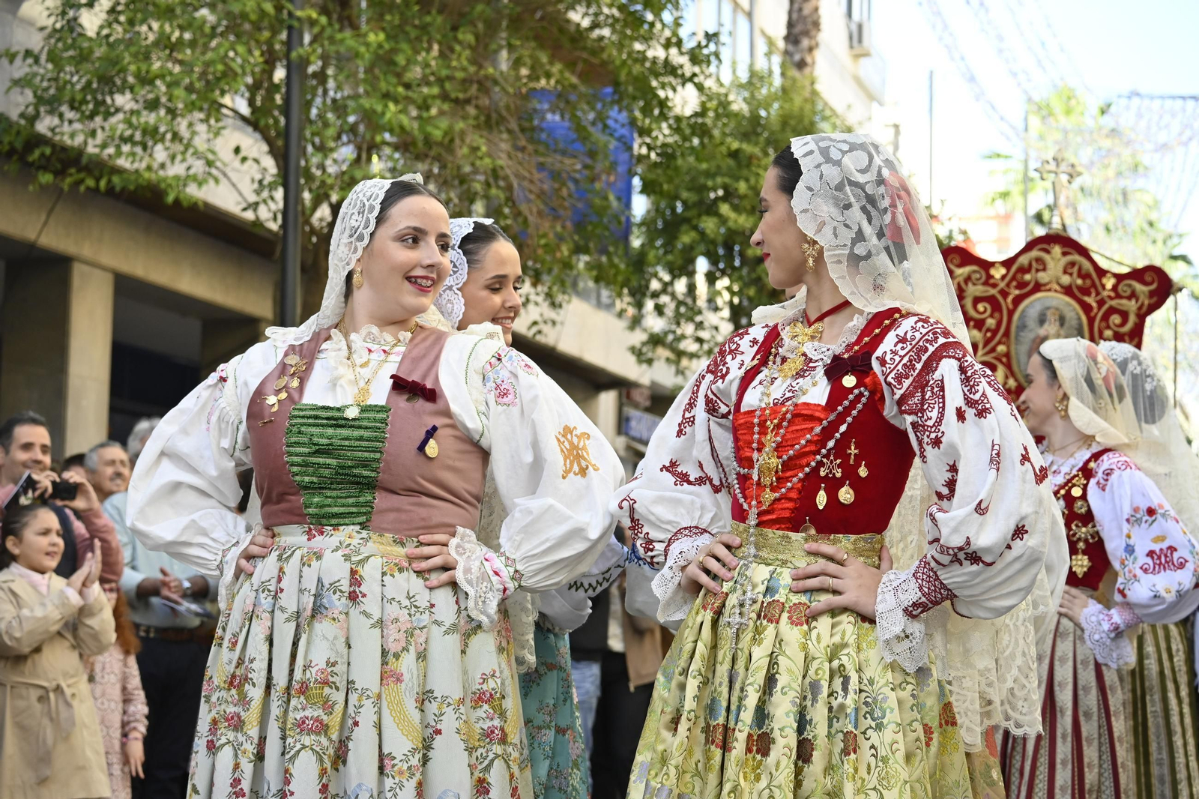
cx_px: 600
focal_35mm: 78
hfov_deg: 26.0
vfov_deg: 17.5
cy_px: 400
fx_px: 2597
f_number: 5.6
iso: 500
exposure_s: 1/400
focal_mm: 52
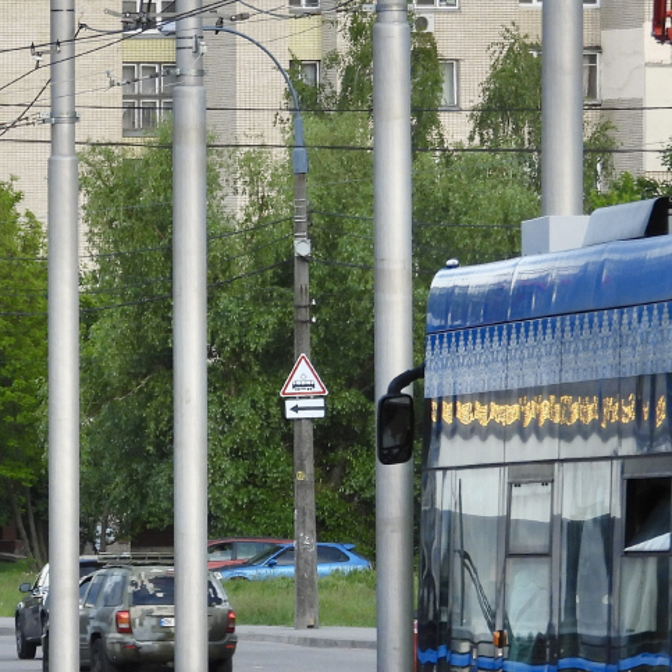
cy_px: 321
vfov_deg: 3.1
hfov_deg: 3.1
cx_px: -145
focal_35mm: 571
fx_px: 12541
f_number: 4.5
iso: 140
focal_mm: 42.8
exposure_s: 1/125
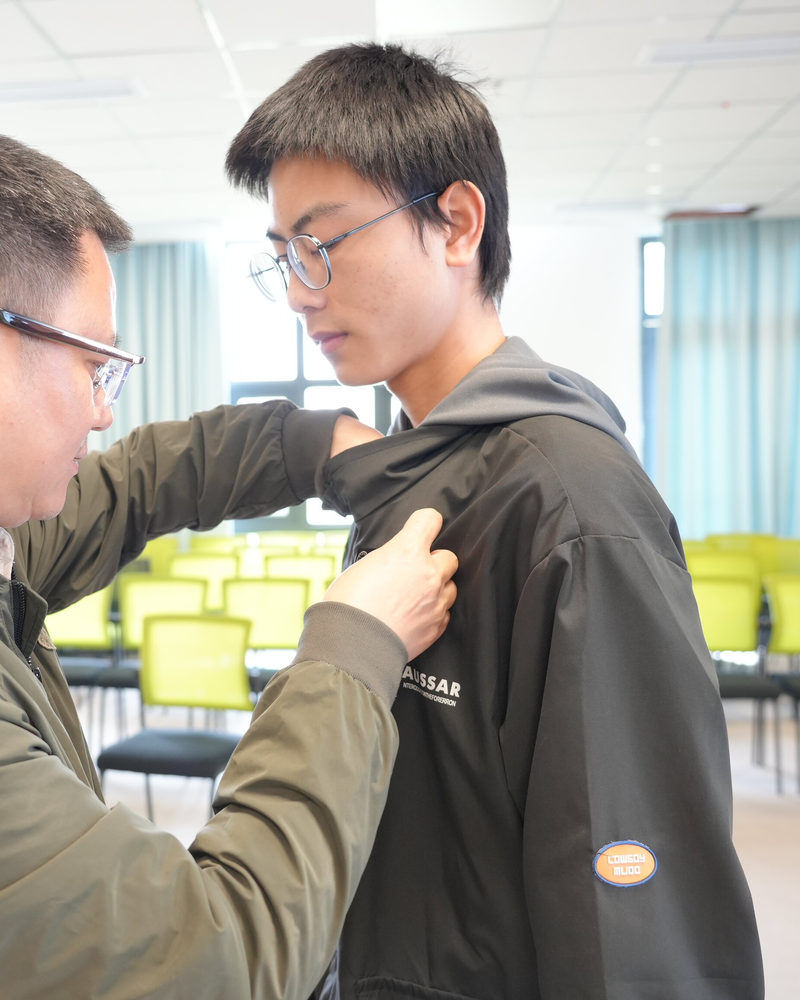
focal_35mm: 40
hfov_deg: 36.6
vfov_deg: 45.8
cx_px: 218
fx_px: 1184
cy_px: 494
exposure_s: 1/50
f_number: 4
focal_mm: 28
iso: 1250
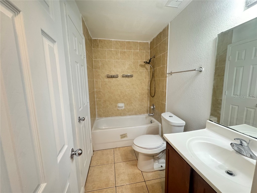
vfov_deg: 85.7
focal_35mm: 14
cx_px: 128
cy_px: 96
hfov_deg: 102.1
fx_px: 104
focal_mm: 2.22
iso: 640
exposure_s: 1/60
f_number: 2.2
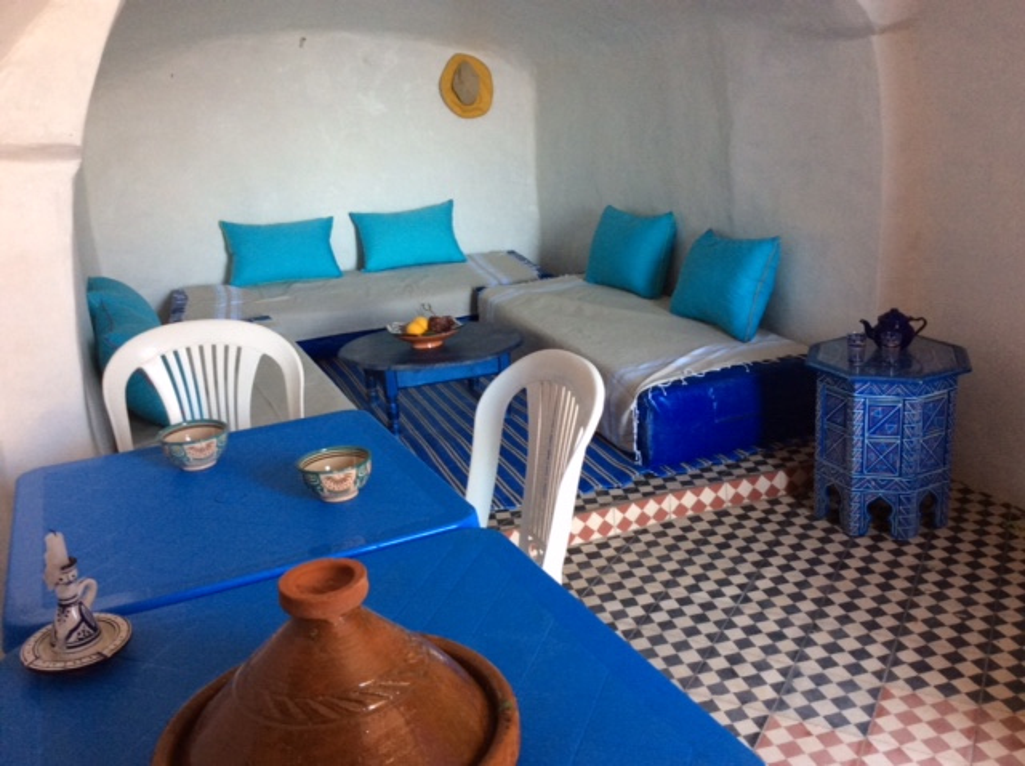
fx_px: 946
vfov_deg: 44.1
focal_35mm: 32
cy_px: 383
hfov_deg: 56.9
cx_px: 512
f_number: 2.4
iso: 80
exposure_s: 1/24
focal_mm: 3.3
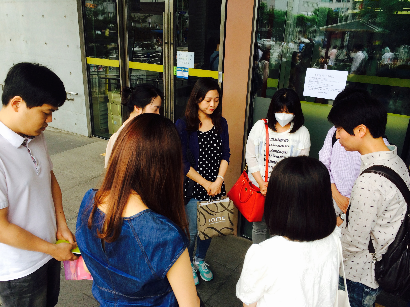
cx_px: 205
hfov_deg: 61.7
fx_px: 343
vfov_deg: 48.2
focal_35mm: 29
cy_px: 154
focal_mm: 4.15
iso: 40
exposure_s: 1/120
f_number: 2.2
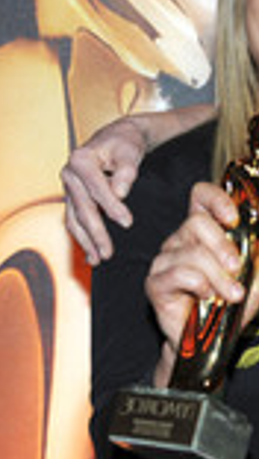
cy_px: 177
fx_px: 1620
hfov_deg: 8.8
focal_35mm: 133
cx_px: 441
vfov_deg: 16.1
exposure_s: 1/200
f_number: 4.2
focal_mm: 44
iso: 800
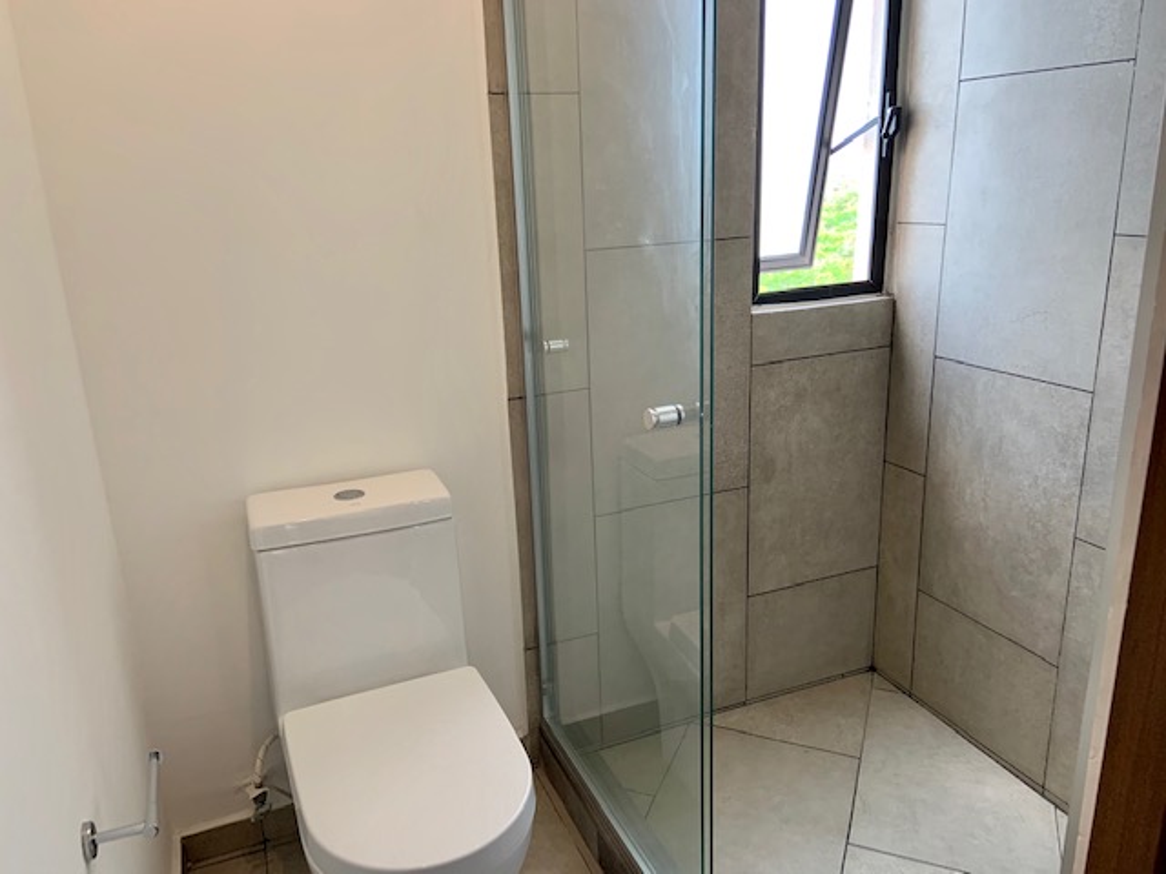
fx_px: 876
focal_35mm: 26
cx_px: 583
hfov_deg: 67.3
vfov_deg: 53.1
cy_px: 437
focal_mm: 4.25
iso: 100
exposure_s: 1/93
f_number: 1.8
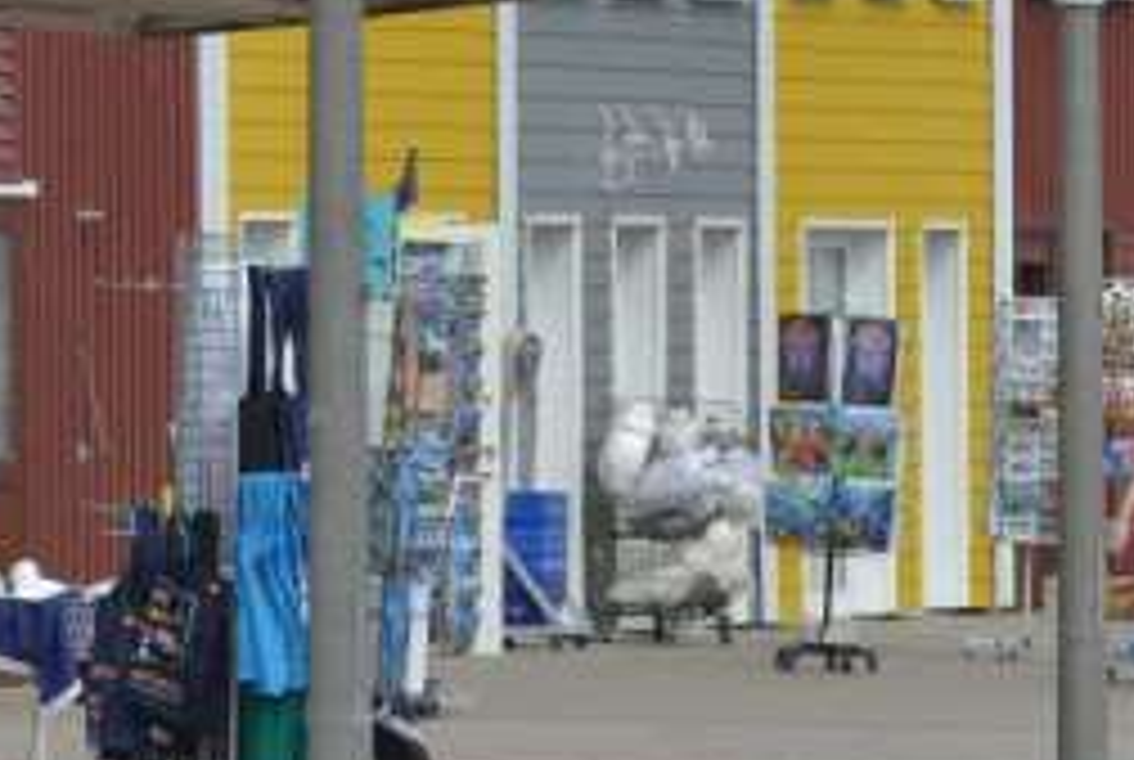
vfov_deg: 2.3
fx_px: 18996
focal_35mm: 602
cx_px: 1462
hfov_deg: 3.4
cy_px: -207
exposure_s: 1/200
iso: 200
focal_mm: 190
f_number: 13
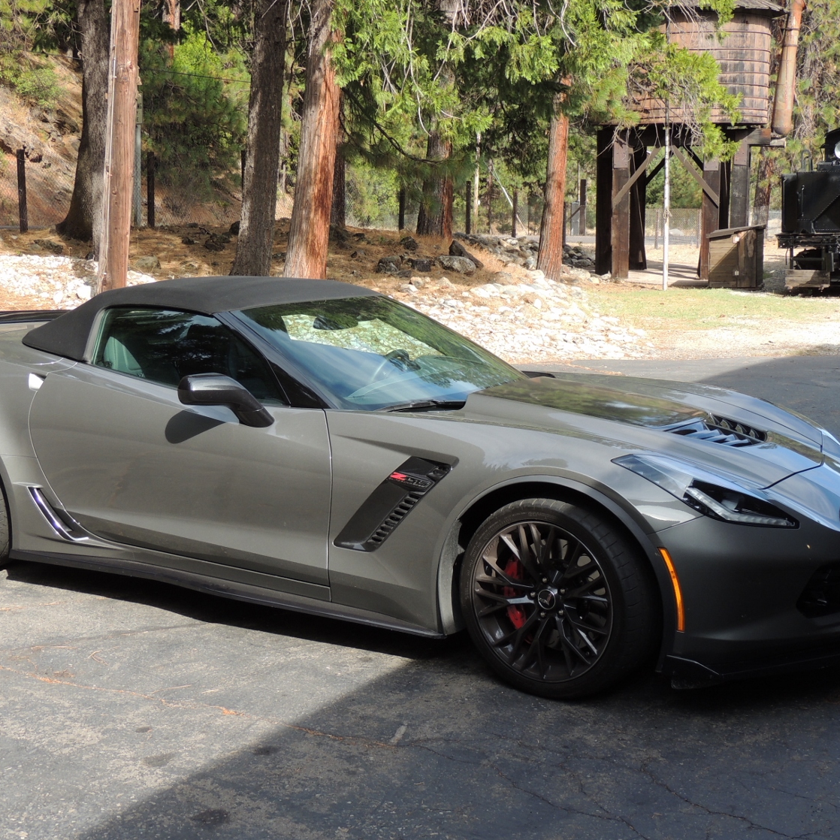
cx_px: 376
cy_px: 422
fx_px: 1400
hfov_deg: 33.4
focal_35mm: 51
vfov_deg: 33.4
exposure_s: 1/250
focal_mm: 7.6
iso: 100
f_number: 3.4
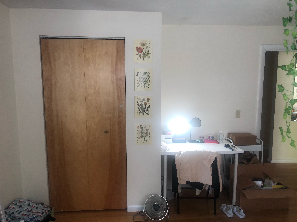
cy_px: 111
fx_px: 240
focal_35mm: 28
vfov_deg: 49.7
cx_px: 148
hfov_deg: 63.4
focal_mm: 4
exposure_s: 1/30
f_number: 1.8
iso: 32
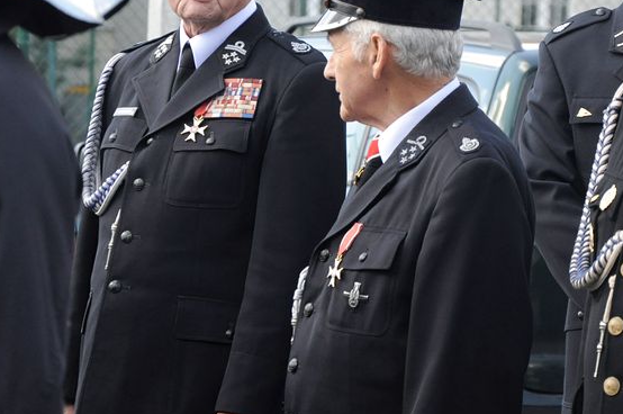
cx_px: 376
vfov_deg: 6.6
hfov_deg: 9.9
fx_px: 3578
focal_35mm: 207
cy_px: 107
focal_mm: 90
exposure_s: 1/640
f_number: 6.3
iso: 800
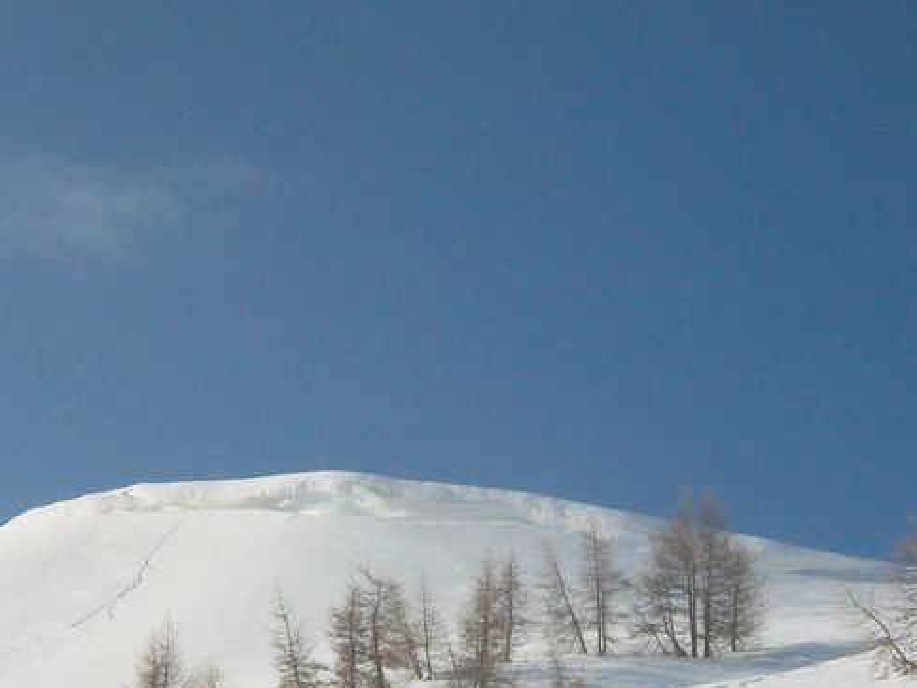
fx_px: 2887
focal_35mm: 109
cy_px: 402
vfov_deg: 13.6
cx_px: 542
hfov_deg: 18.0
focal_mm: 11
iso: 80
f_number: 7.9
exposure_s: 1/500
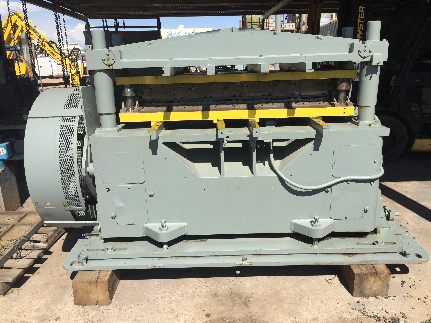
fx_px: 361
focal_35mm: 29
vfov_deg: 48.2
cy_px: 162
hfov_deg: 61.7
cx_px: 216
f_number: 2.2
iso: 32
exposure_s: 1/2198
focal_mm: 4.15
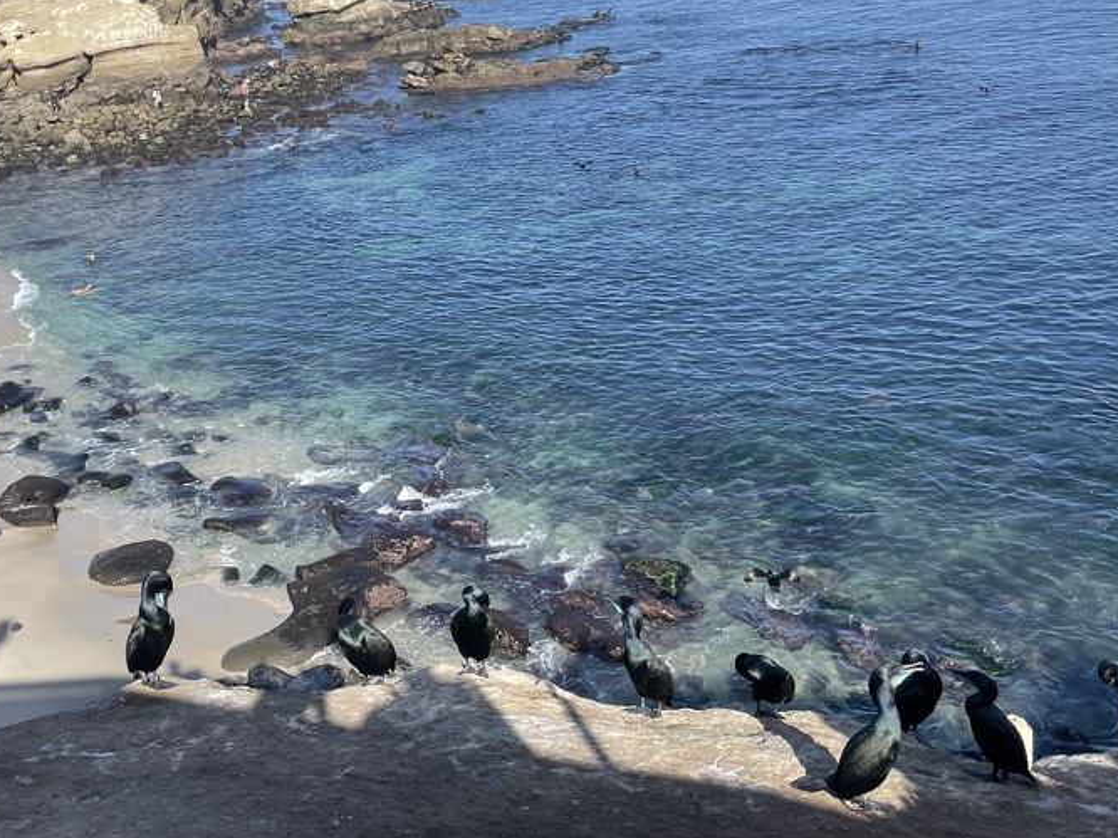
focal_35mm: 40
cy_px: 346
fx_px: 1291
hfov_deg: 46.2
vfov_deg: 35.8
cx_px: 381
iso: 32
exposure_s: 1/2817
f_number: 1.6
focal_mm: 4.2
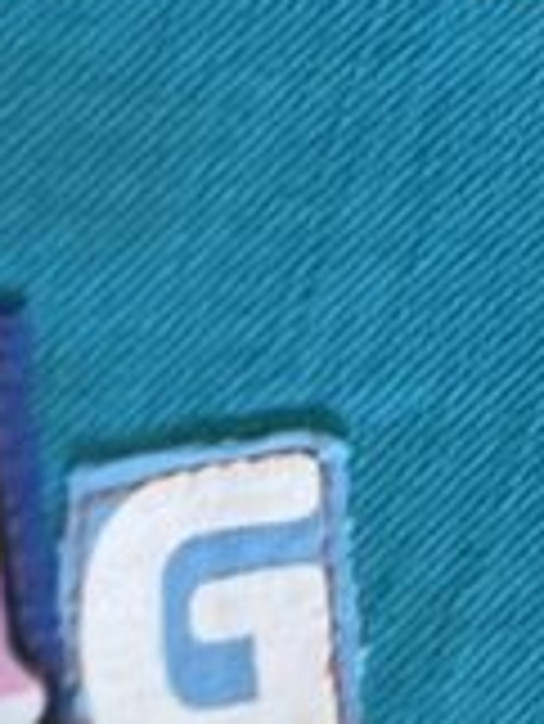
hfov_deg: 6.5
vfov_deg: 7.7
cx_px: 1974
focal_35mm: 194
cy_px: -1965
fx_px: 4060
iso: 80
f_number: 1.5
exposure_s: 1/120
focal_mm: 5.7
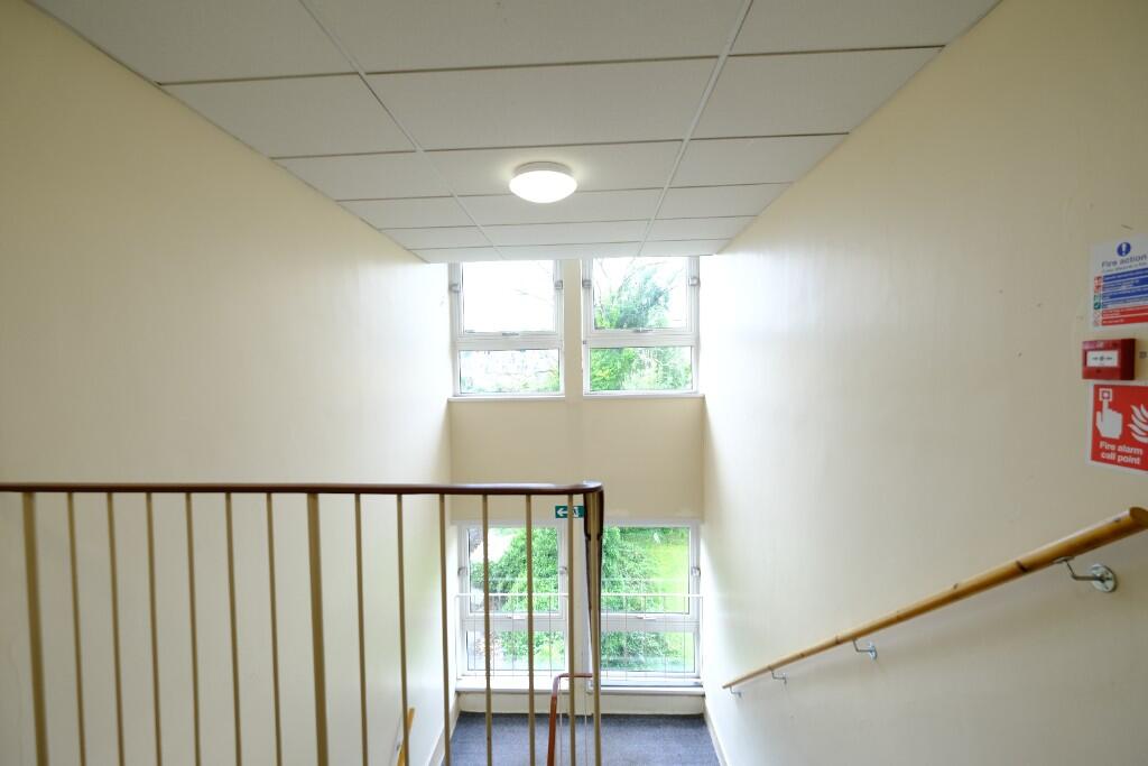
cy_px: 383
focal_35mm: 15
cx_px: 574
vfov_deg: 77.3
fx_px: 478
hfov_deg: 100.4
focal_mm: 10
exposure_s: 1/34
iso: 160
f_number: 4
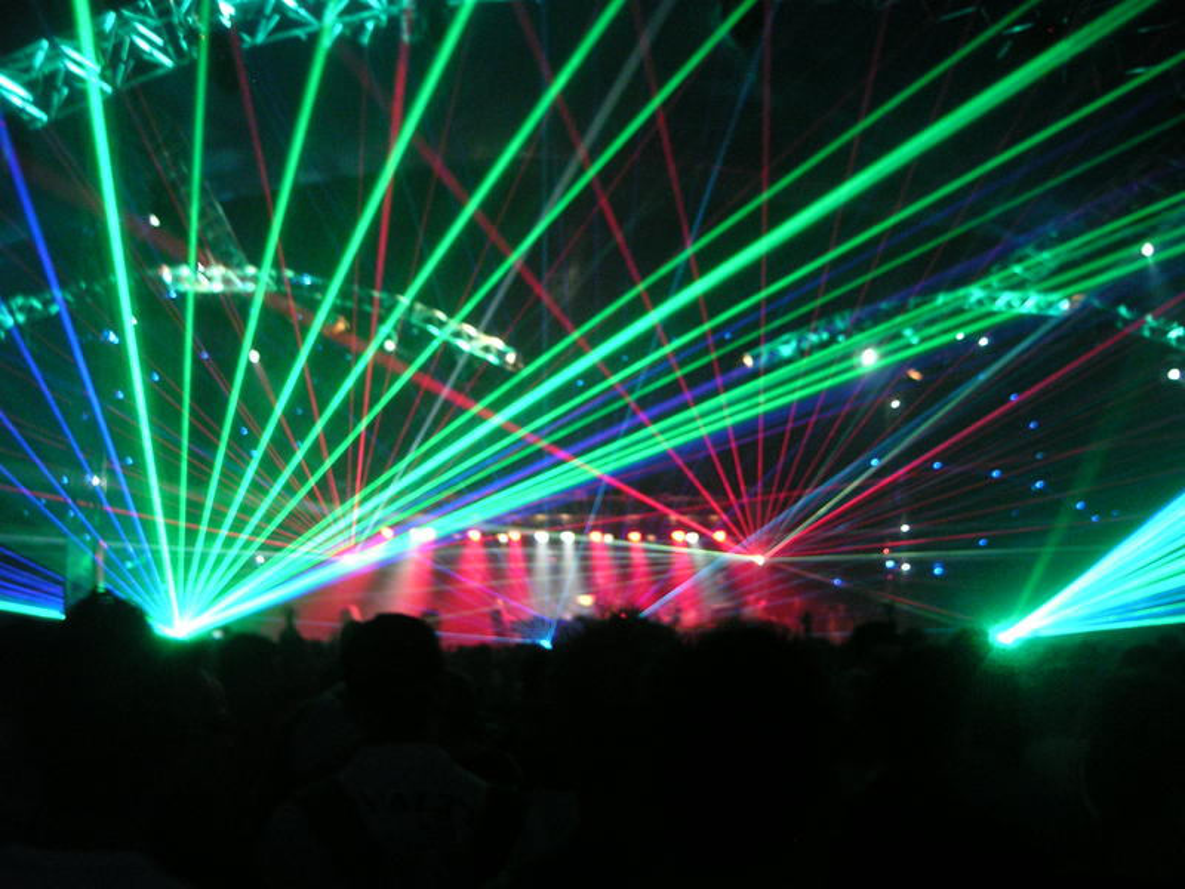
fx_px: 1301
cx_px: 592
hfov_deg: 49.0
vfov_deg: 37.7
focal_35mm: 38
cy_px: 444
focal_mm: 6
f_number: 2.8
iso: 200
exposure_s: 1/4
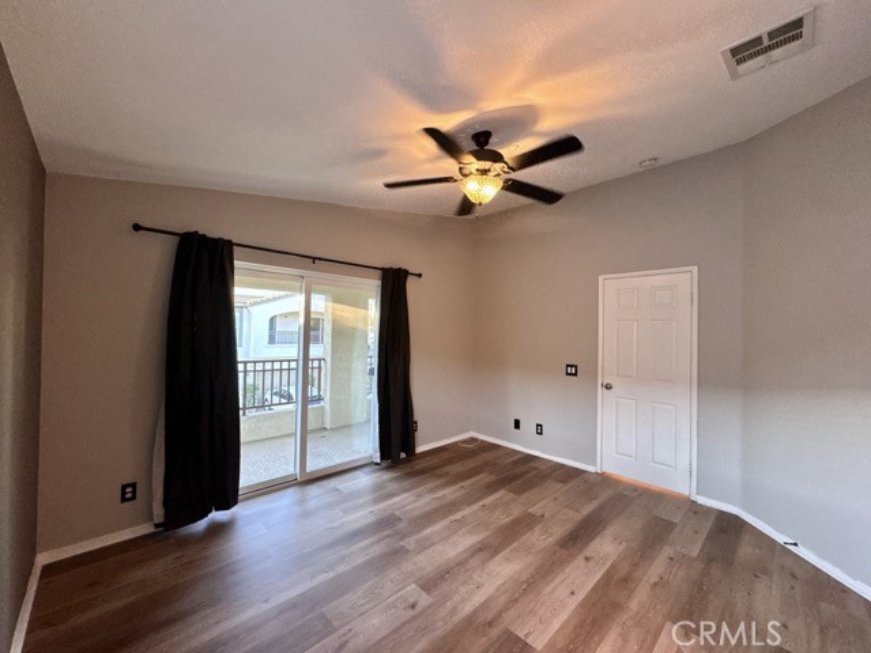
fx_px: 352
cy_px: 326
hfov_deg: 102.1
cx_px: 436
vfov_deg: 85.7
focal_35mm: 14
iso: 320
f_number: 2.2
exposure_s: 1/60
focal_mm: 2.22
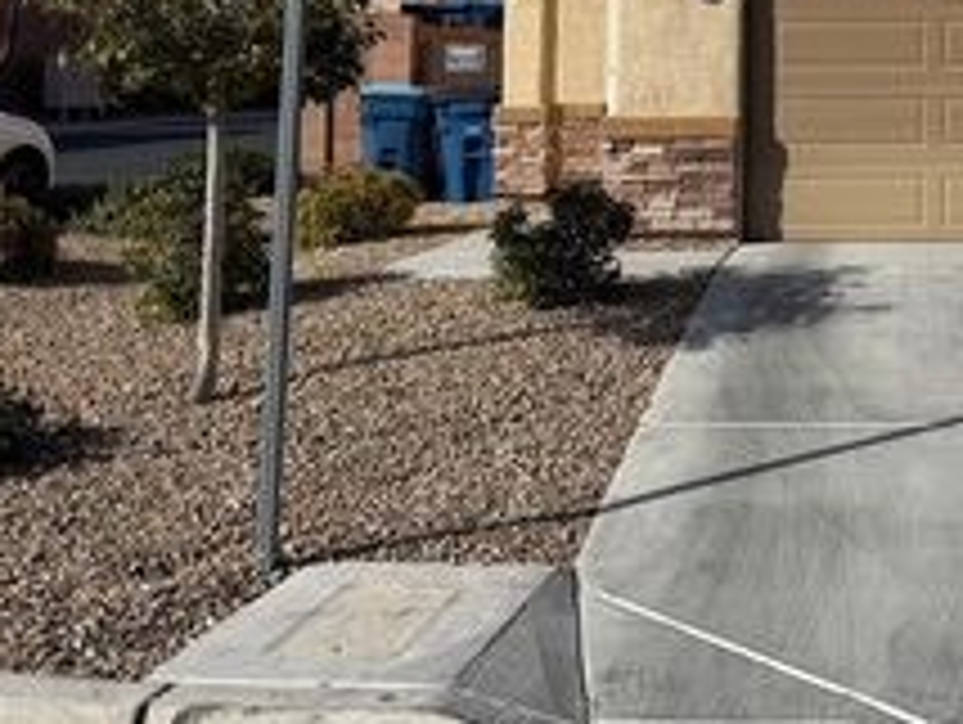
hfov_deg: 31.2
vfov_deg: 24.8
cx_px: 1008
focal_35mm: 56
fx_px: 1560
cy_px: -11
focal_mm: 6.76
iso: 80
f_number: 1.78
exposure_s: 1/6173
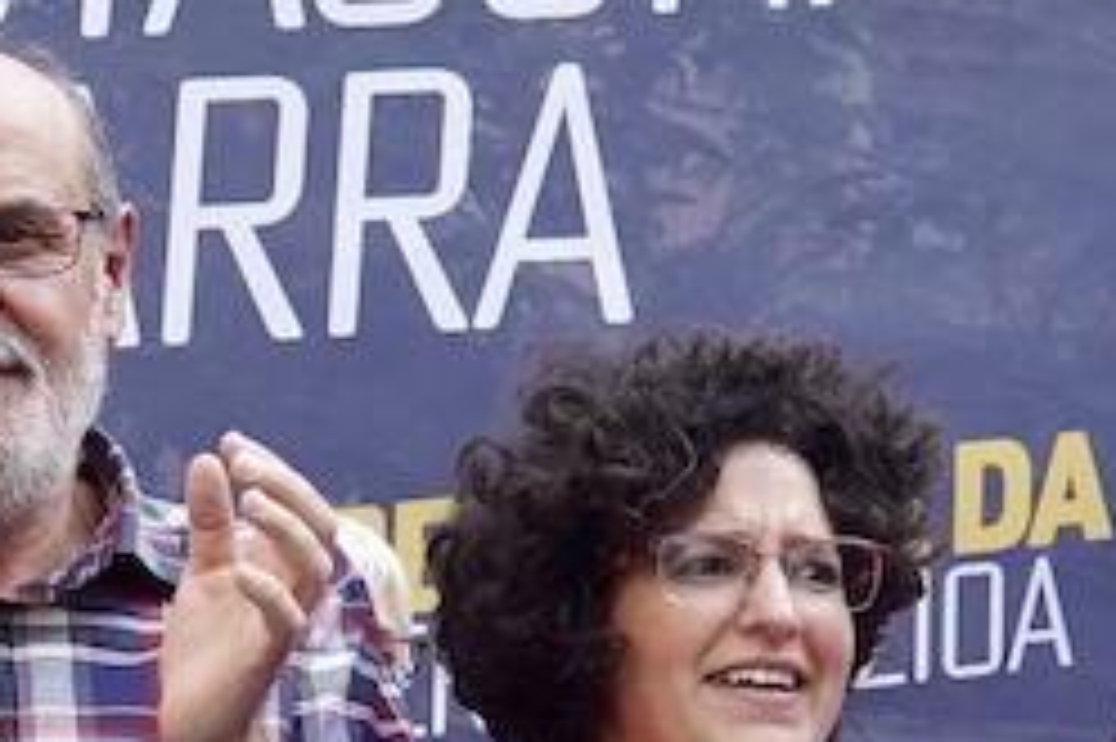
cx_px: -454
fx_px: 4802
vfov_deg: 8.4
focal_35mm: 155
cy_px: 1464
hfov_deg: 12.7
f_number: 4.5
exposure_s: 1/800
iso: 800
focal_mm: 24
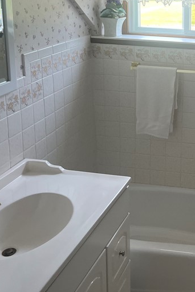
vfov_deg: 36.1
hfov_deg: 23.5
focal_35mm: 54
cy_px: 75
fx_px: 439
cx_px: 214
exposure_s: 1/120
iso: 100
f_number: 1.6
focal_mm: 5.1
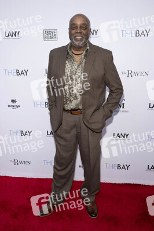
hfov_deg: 39.9
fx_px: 212
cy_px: 116
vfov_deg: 57.3
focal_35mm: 33
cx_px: 77
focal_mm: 33
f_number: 5.6
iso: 800
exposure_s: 1/200
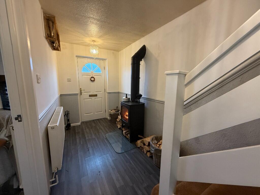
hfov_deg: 102.1
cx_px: 130
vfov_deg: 85.7
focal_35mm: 14
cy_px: 98
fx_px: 105
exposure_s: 1/50
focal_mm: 2.22
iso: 320
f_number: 2.2
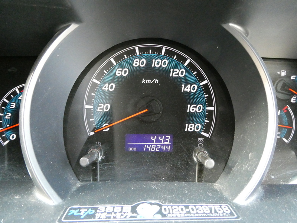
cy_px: 112
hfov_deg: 71.6
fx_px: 206
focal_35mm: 24
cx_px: 148
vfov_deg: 56.8
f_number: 3.3
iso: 1600
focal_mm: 4.3
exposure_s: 1/50
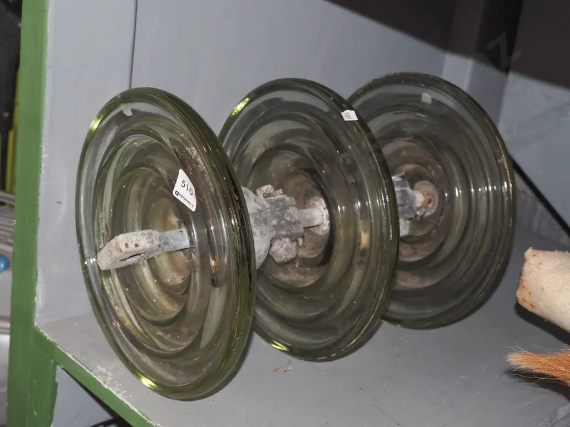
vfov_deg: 26.1
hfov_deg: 34.3
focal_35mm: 56
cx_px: 285
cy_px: 214
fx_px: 922
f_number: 5.6
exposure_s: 1/160
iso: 1600
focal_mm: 28
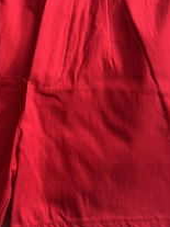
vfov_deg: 28.3
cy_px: 43
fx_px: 439
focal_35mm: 67
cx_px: 71
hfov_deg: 21.9
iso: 32
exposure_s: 1/122
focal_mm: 5.1
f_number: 1.6
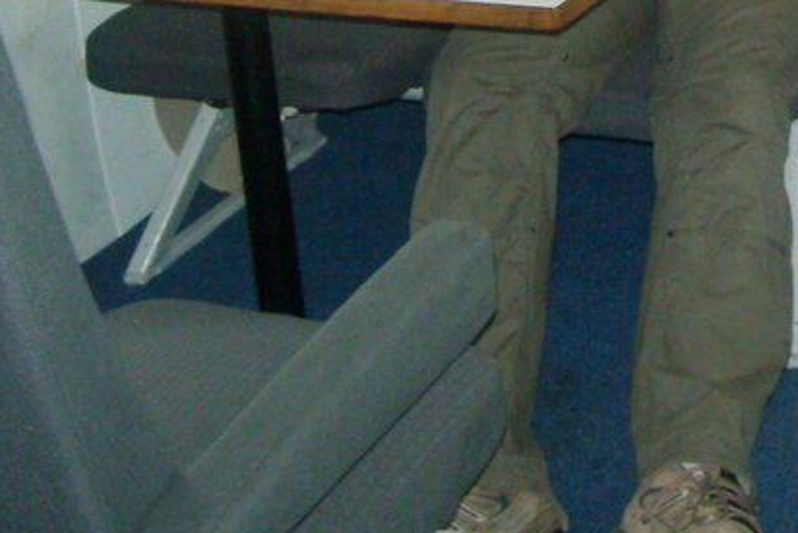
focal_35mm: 106
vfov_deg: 12.4
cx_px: 877
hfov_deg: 18.5
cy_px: -213
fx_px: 2350
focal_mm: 5.7
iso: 400
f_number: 2.8
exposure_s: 1/60
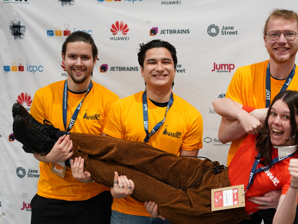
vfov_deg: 21.9
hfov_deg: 28.8
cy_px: 138
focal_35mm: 67
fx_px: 577
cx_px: 199
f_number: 1.6
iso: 640
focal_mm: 50
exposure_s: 1/125
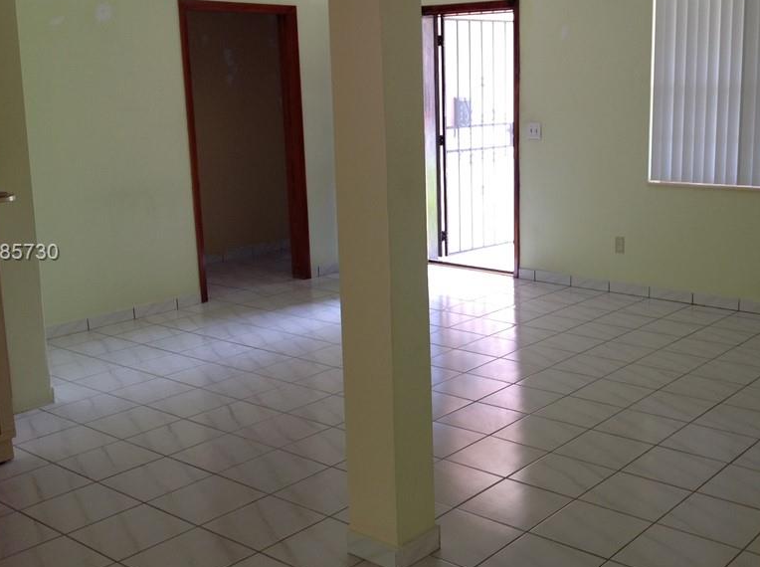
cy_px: 254
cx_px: 468
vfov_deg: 30.8
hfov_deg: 40.3
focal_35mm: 47
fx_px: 1030
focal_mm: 4.28
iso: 50
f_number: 2.4
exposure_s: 1/30
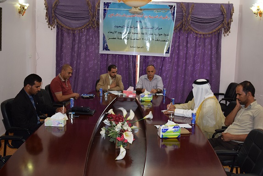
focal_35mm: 39
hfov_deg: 49.5
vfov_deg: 34.2
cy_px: 88
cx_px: 132
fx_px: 285
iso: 800
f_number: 4.2
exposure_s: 1/60
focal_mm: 26
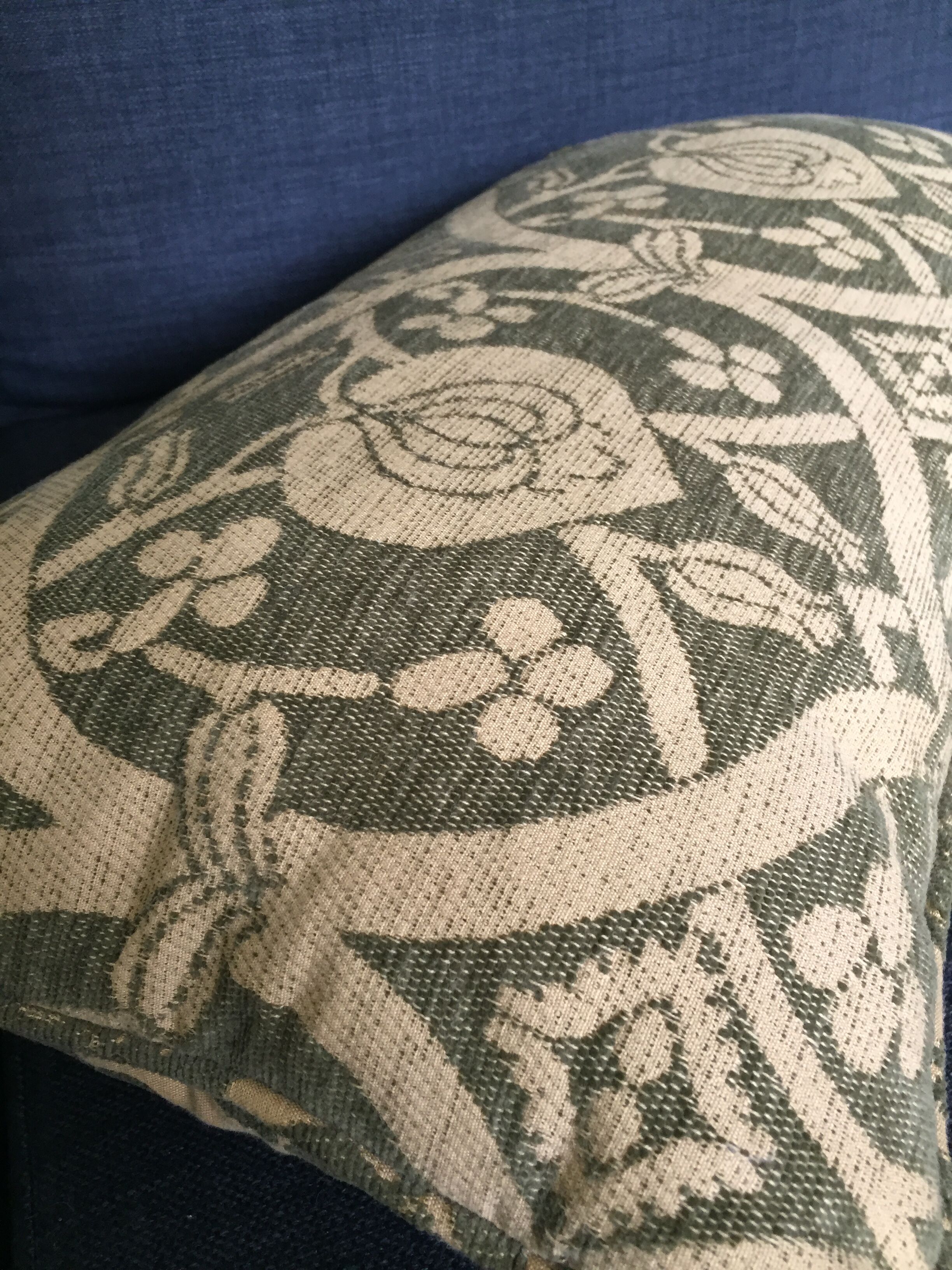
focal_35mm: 29
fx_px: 1063
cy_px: 635
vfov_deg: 61.7
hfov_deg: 48.2
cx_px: 476
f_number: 2.2
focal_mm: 4.15
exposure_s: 1/33
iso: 125
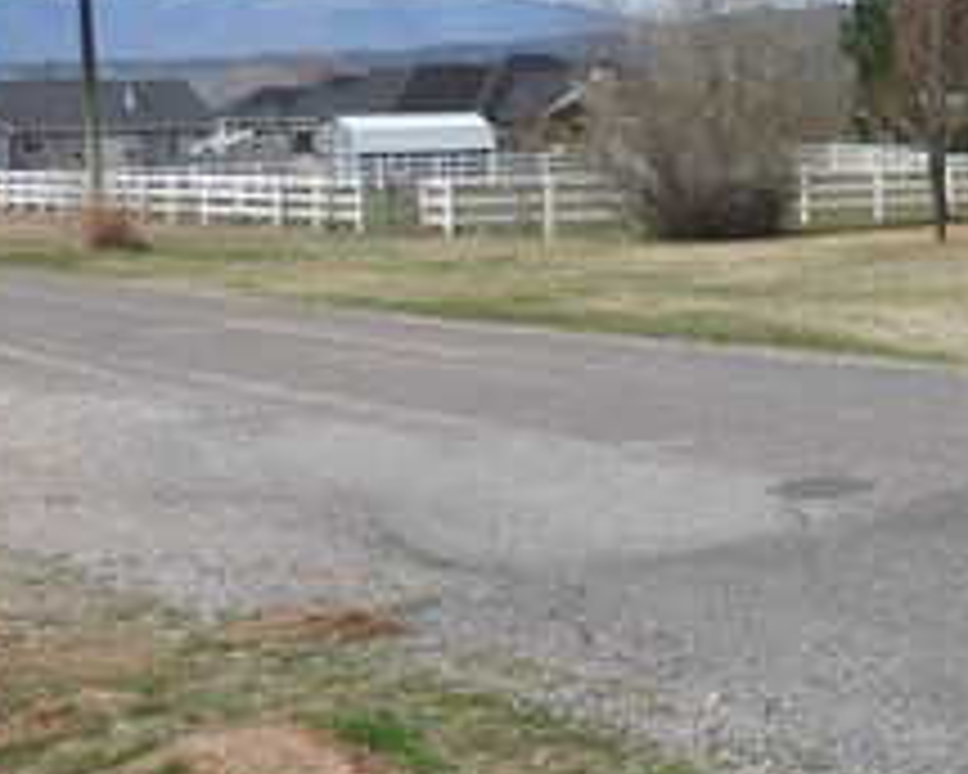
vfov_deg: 22.2
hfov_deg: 26.3
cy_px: 169
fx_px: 1948
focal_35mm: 68
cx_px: 991
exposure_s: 1/1600
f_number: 3.5
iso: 100
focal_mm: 5.4
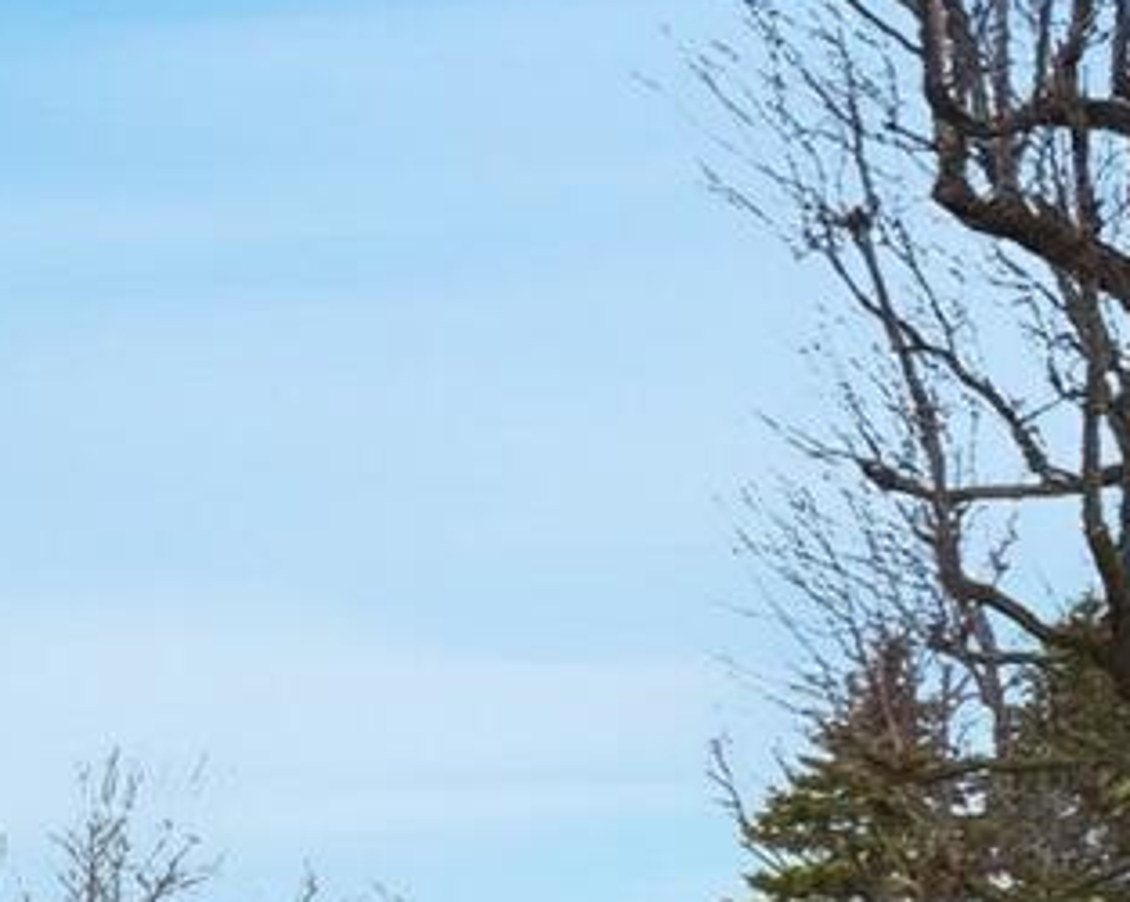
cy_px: 794
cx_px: -1549
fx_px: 3008
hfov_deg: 14.4
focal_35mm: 90
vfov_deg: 16.9
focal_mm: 10
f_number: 8
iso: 125
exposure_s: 1/500
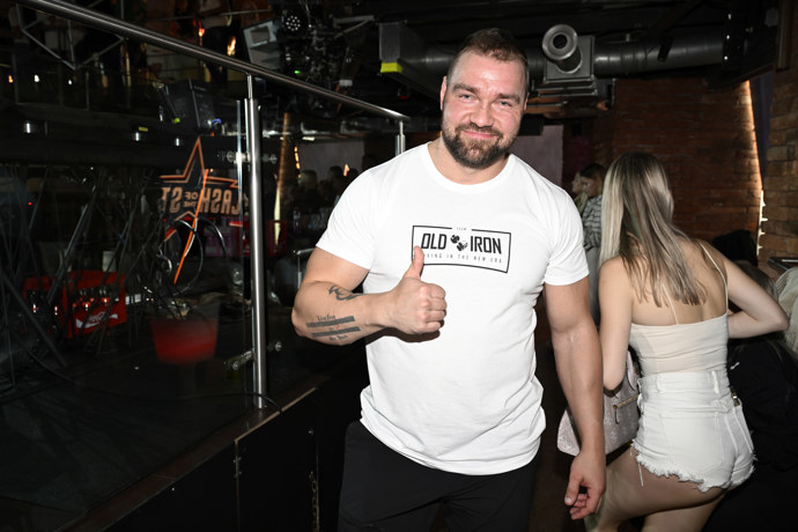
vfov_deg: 44.3
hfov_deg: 62.8
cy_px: 266
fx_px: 654
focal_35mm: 30
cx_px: 399
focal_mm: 29.5
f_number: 5.6
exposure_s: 1/125
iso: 1250
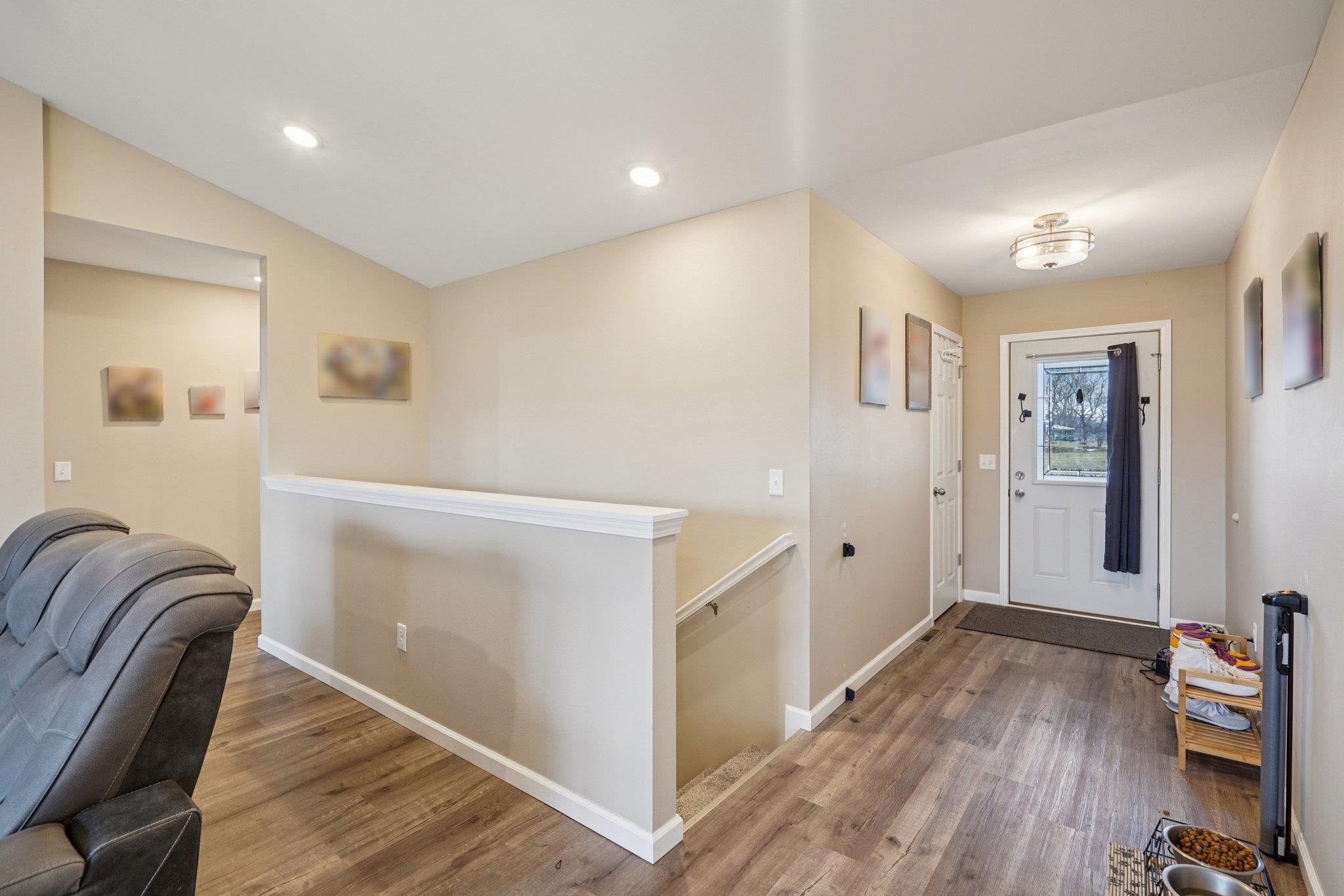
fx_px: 597
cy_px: 448
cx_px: 672
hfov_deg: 96.7
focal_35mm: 16
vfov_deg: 73.7
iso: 320
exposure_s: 1/10
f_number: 8
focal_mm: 16
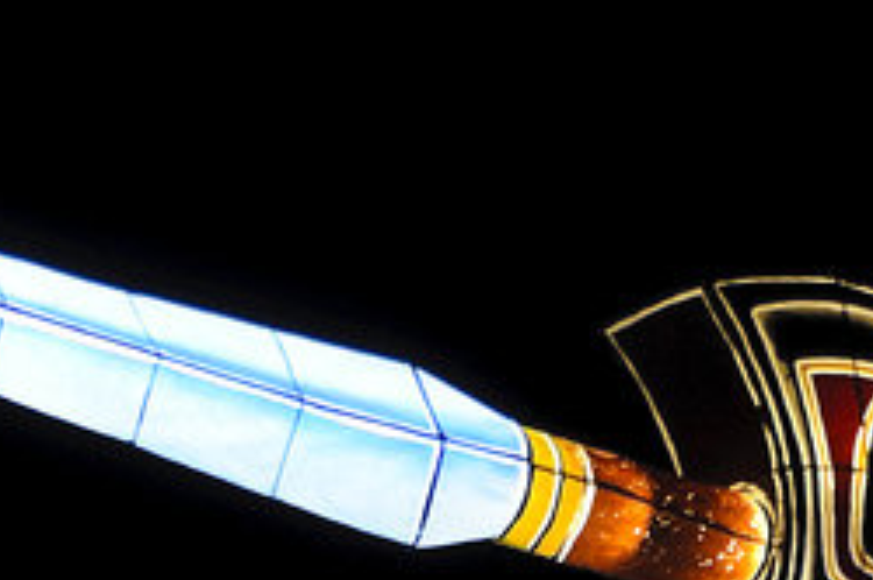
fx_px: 9784
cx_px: 1289
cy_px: 1368
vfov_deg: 3.4
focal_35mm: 404
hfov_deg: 5.1
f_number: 7.1
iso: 200
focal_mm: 42
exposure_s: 1/25
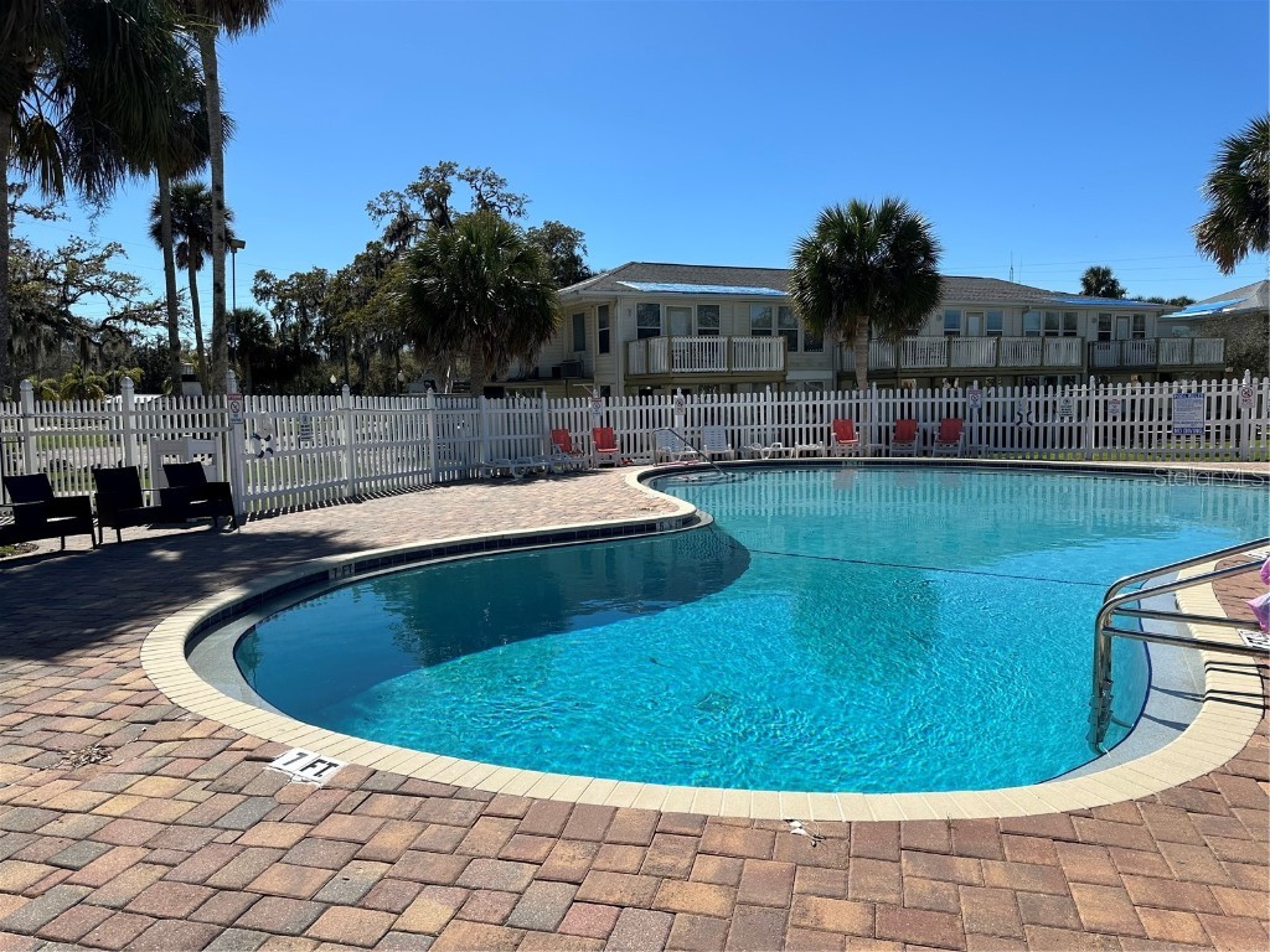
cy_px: 476
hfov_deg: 71.6
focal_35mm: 24
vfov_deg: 56.8
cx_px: 635
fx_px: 881
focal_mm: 6.86
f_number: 1.78
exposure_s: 1/6623
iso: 80
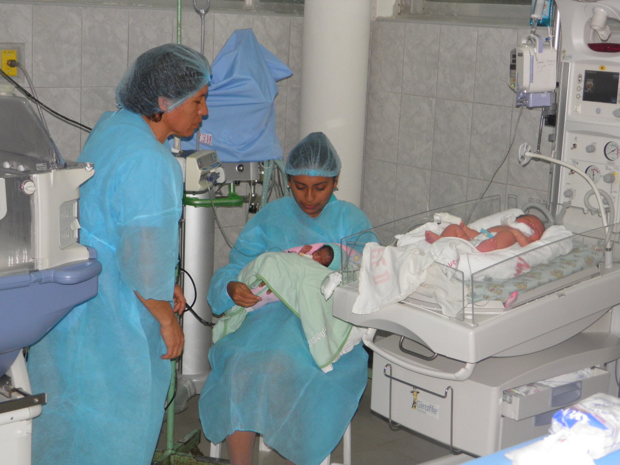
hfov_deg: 31.2
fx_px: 1110
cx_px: 310
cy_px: 232
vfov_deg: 23.7
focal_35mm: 62
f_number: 3.8
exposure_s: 1/80
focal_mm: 11.2
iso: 160
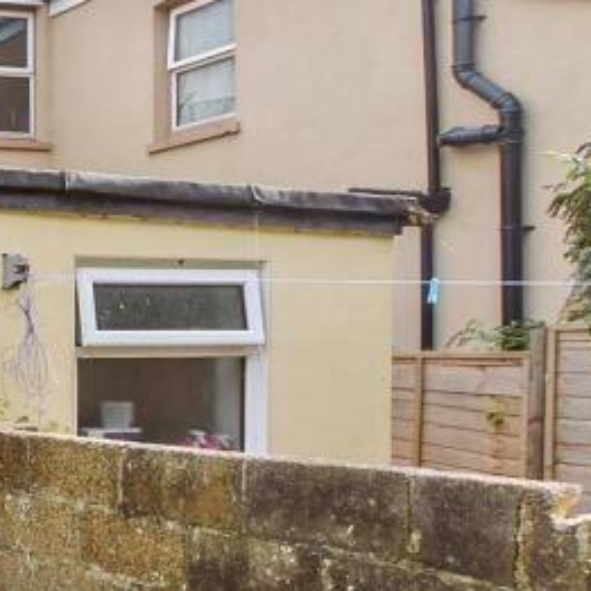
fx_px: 966
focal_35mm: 50
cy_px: 375
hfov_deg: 22.6
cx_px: -430
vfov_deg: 33.8
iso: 160
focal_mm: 10
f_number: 6.3
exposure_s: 1/200
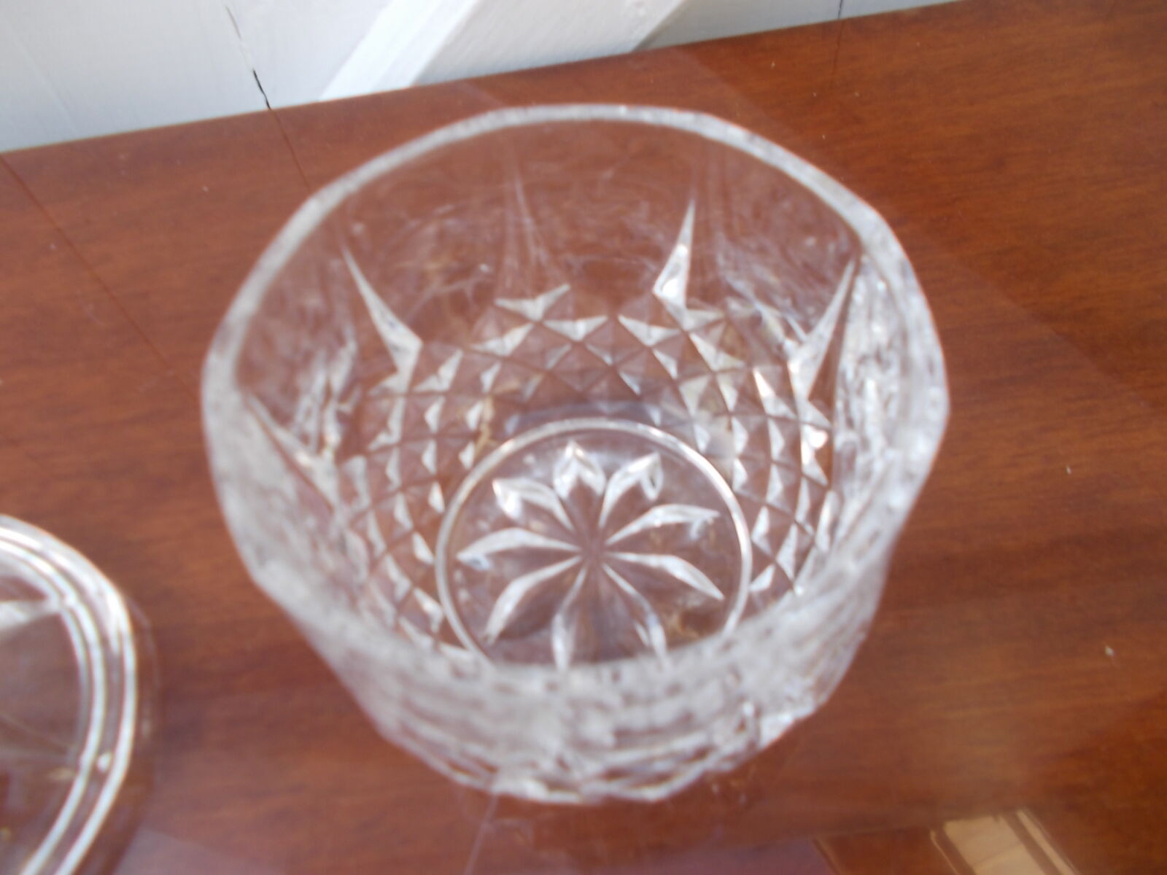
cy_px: 438
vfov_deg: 53.1
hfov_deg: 67.3
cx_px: 584
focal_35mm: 26
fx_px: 877
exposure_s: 1/60
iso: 80
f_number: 3.2
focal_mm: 4.6
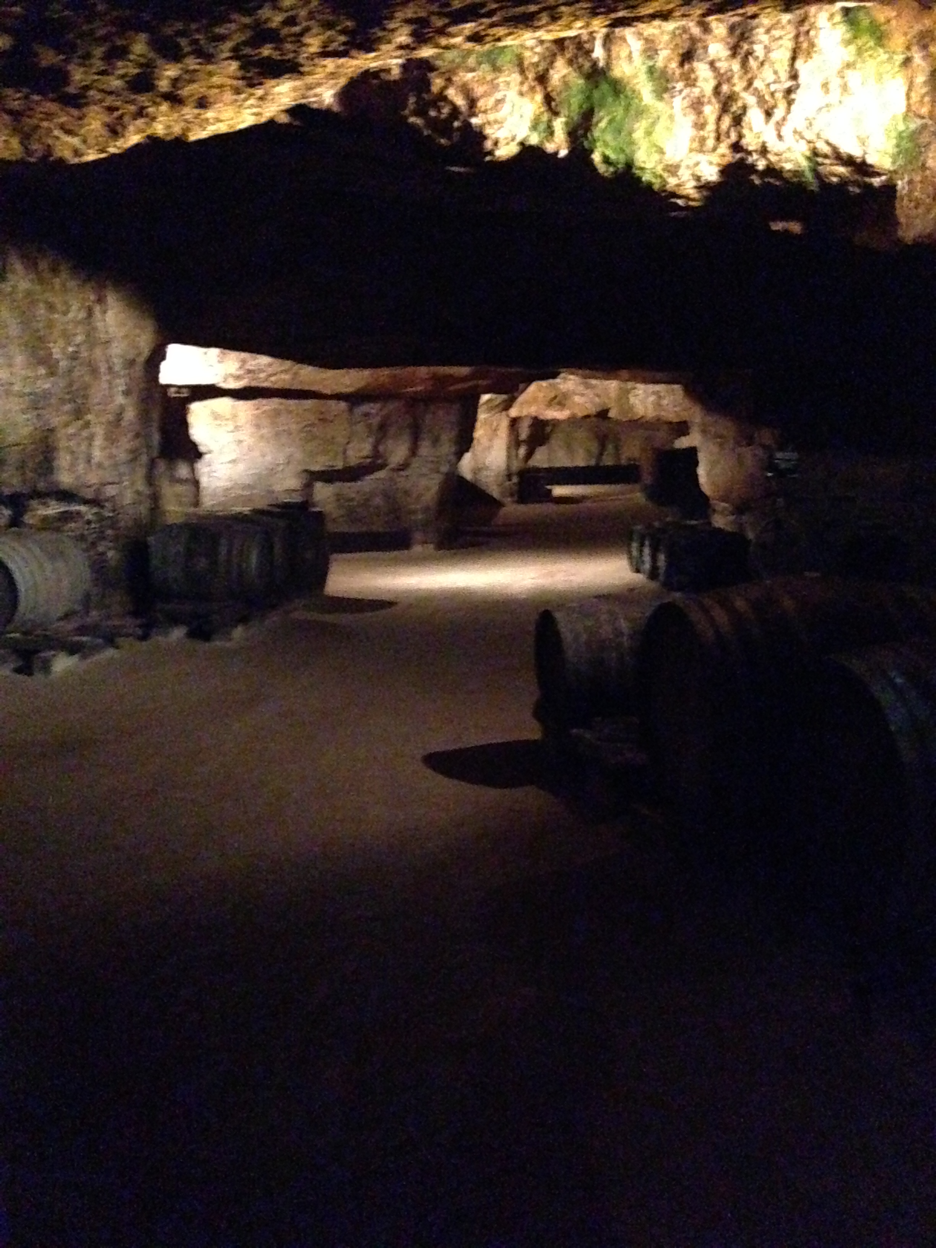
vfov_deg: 29.4
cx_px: 468
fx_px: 2379
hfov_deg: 22.3
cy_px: 624
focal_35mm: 66
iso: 3200
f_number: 2.4
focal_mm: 4.12
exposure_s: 1/15
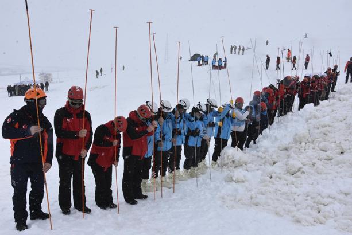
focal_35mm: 33
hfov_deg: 57.2
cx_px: 176
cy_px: 118
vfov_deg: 40.1
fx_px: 323
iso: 1250
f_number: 16
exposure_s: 1/1000
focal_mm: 22
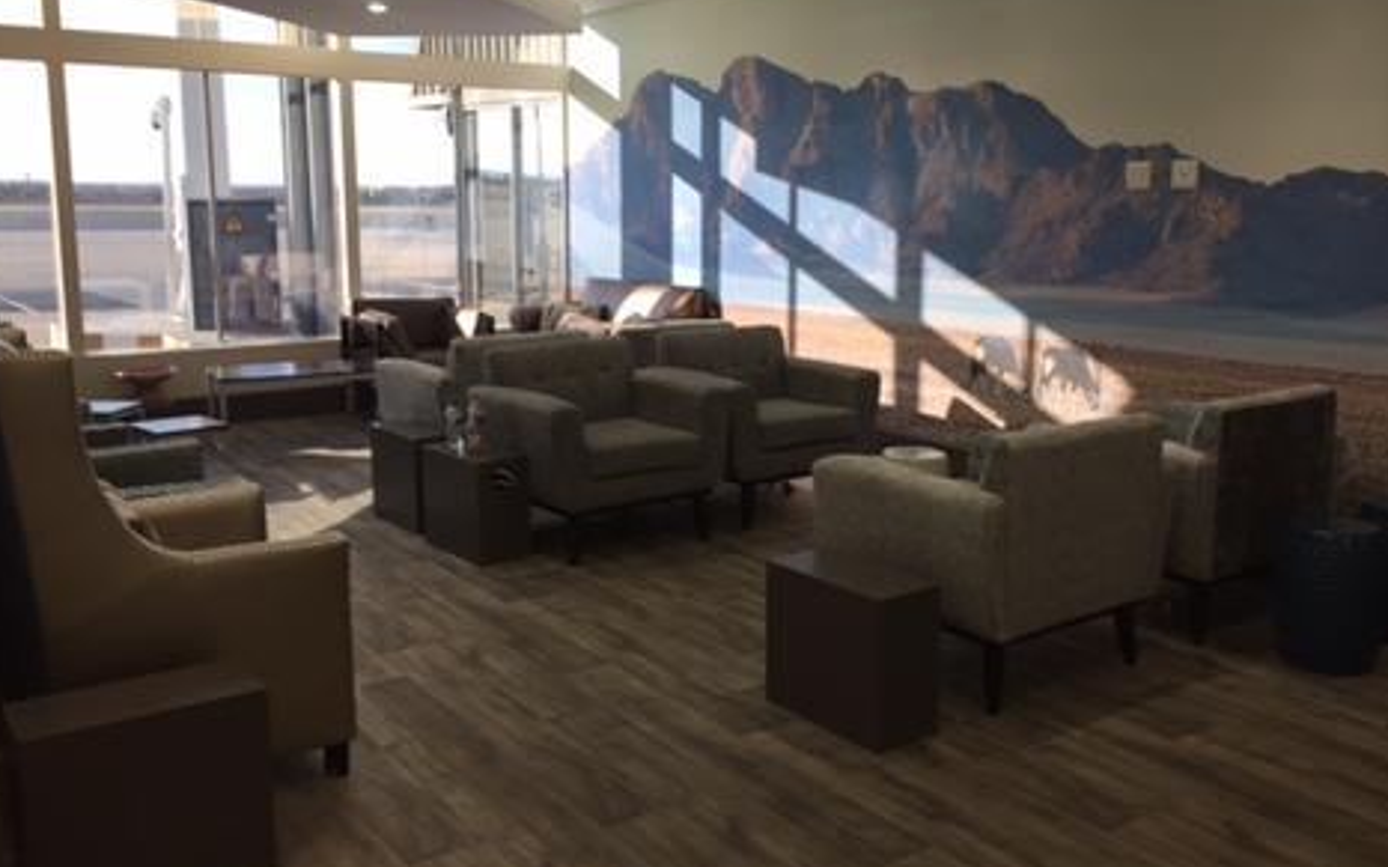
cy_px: 374
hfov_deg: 58.1
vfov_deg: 38.2
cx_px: 724
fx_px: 1248
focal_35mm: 33
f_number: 2.2
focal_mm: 4.15
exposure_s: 1/50
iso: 32
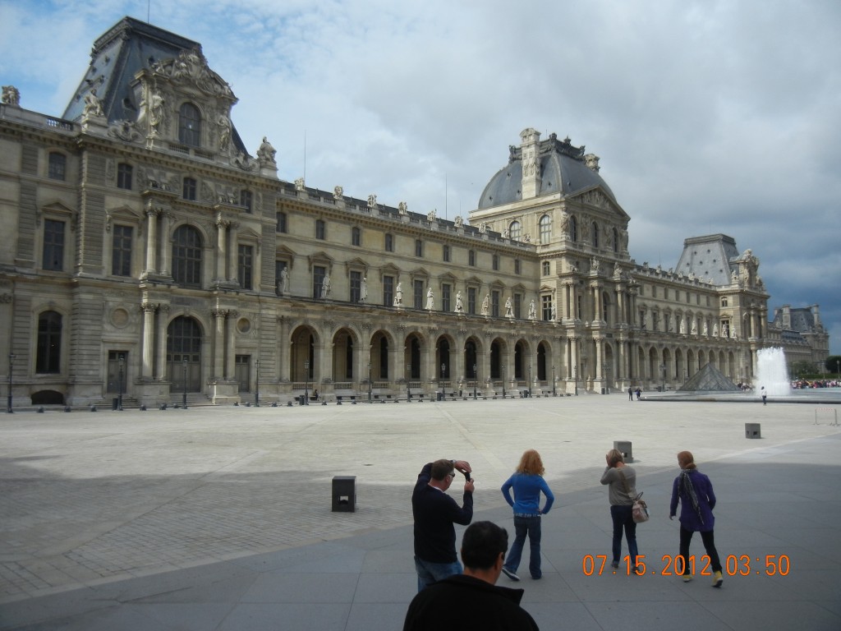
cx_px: 420
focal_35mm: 30
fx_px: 729
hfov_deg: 60.0
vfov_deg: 46.8
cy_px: 316
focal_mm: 5.4
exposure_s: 1/494
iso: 160
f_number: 7
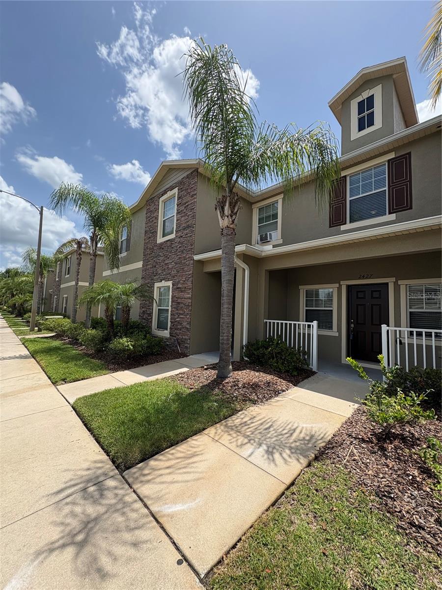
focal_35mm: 14
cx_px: 221
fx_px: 238
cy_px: 295
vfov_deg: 102.1
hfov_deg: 85.7
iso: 64
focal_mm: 2.22
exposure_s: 1/1323
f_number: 2.2
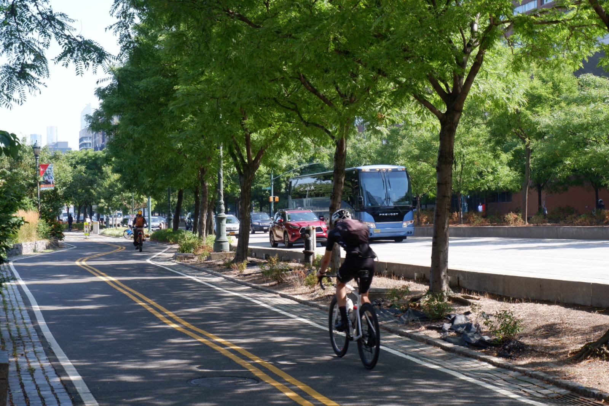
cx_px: 304
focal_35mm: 66
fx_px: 1117
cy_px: 203
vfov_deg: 20.6
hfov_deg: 30.5
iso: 200
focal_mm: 44.5
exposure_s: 1/220
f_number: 5.6
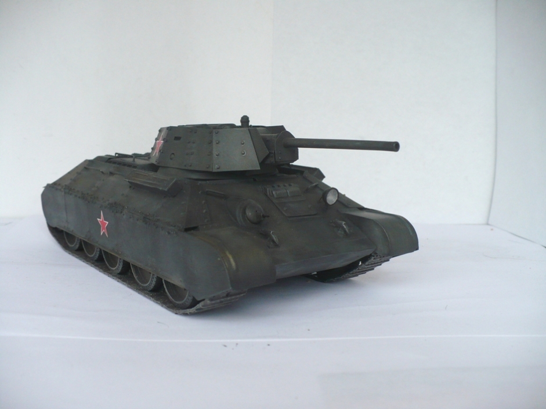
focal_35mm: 37
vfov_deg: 38.7
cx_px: 273
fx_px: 584
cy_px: 204
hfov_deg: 50.1
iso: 160
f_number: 2.8
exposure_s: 1/30
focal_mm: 6.1
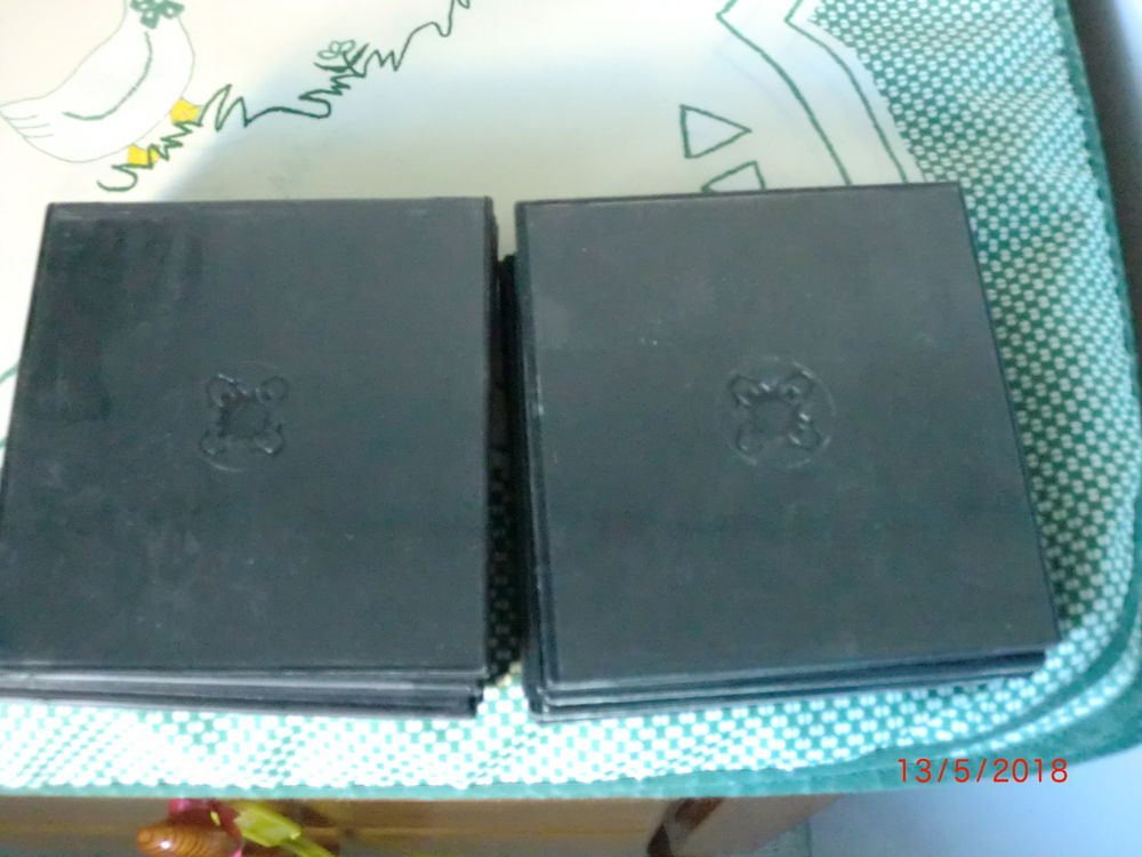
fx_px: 1386
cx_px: 571
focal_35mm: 42
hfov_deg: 44.8
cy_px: 428
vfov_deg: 34.3
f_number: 3.4
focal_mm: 7.7
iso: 1600
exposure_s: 1/30
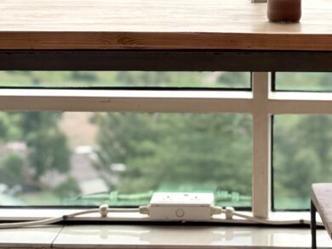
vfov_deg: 10.8
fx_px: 1304
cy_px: -28
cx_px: 313
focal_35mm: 136
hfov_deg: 14.3
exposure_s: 1/194
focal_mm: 5.96
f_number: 1.6
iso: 32
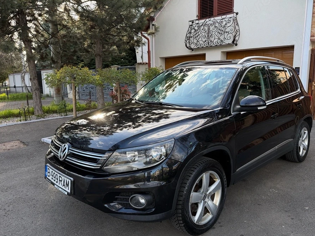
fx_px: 246
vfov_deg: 51.4
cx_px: 165
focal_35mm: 27
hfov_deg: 65.3
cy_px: 118
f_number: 1.78
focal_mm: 6.76
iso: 80
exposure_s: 1/278
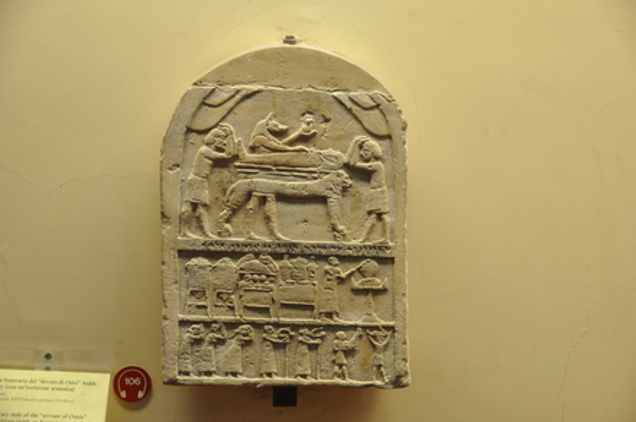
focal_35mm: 82
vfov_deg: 16.5
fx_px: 1455
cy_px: 211
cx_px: 318
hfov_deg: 24.7
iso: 800
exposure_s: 1/20
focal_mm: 55
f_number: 4.8
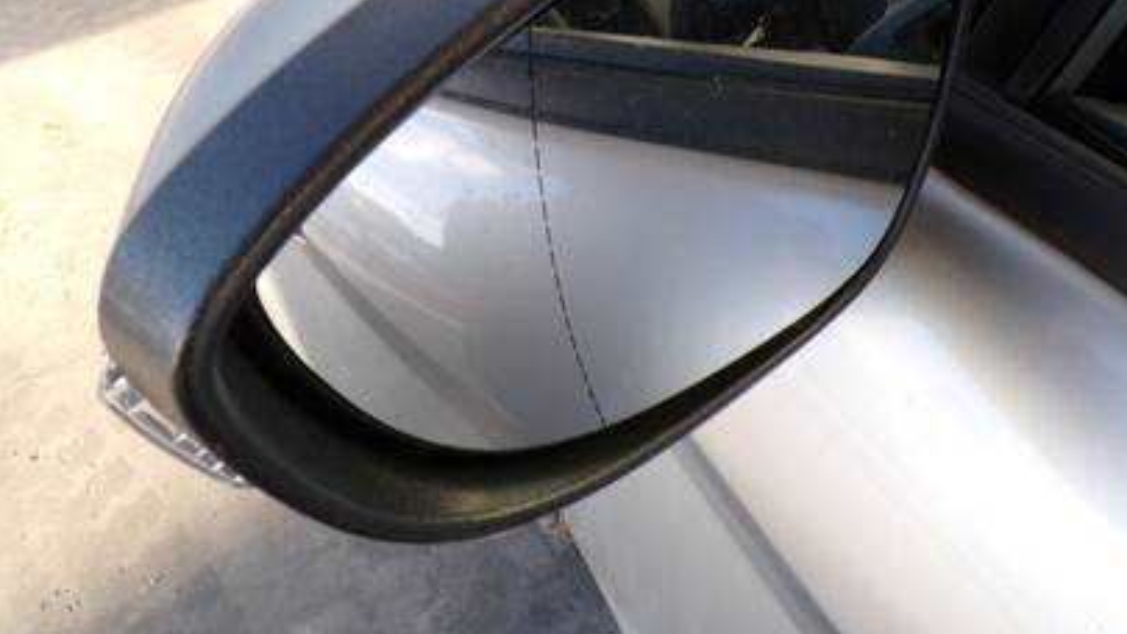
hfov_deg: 62.2
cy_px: 222
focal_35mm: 31
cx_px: 662
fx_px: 927
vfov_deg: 37.5
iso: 100
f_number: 4.4
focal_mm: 4.3
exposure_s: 1/70
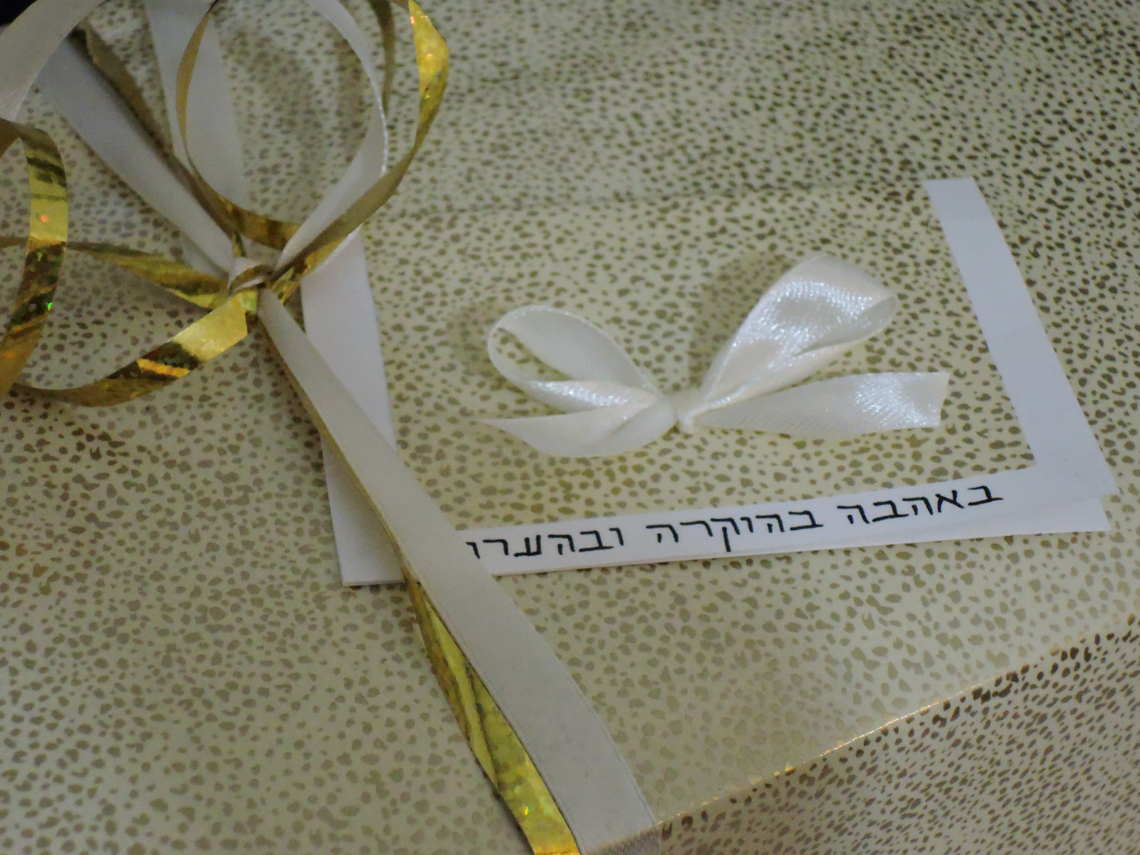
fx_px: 2799
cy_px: 428
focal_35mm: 85
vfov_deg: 17.4
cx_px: 570
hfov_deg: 23.0
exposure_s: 1/80
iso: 3200
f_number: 4.5
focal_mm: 18.2
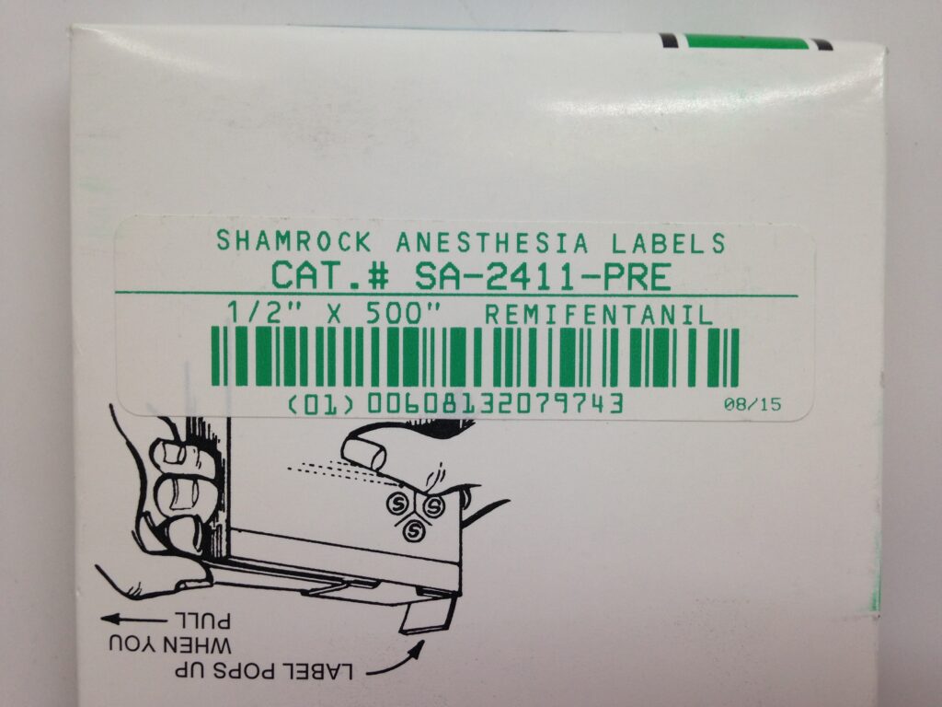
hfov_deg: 55.4
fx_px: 898
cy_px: 354
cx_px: 471
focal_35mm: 33
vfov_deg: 42.9
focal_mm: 4.12
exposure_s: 1/60
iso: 50
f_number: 2.4
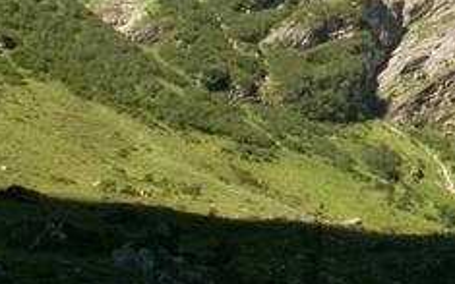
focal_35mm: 101
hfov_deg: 19.6
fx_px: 1253
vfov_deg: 12.9
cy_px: 29
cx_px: 517
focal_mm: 5.86
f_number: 5
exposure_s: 1/125
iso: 50
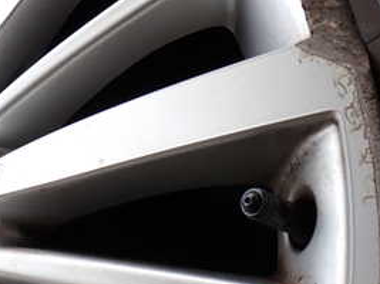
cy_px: 11
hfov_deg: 26.5
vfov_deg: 19.9
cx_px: 68
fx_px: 790
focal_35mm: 72
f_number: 3.2
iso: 100
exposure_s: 1/125
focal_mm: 5.79
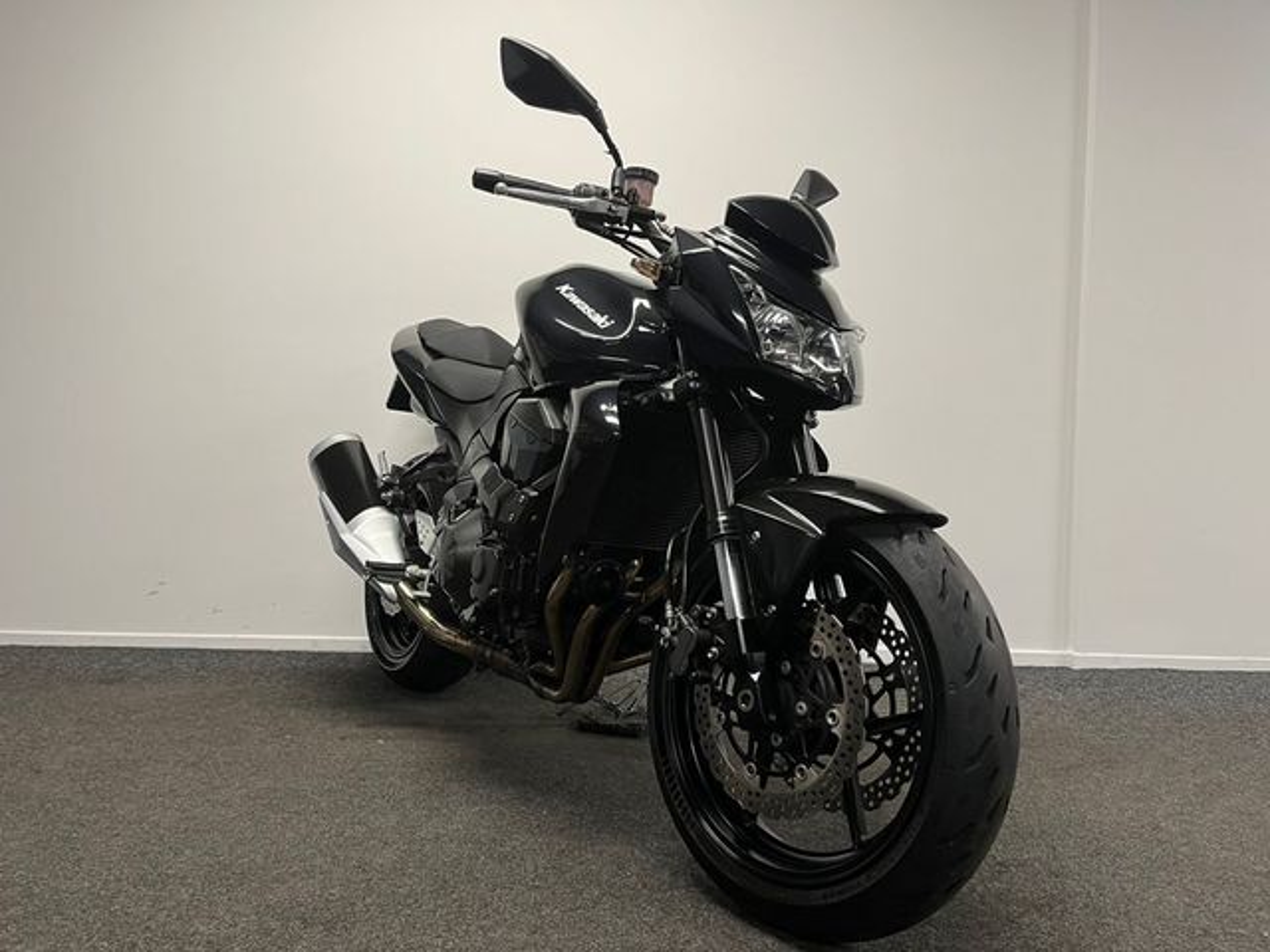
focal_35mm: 26
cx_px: 635
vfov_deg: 53.1
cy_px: 476
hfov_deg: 67.3
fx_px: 954
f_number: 1.6
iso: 80
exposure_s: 1/50
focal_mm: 5.1
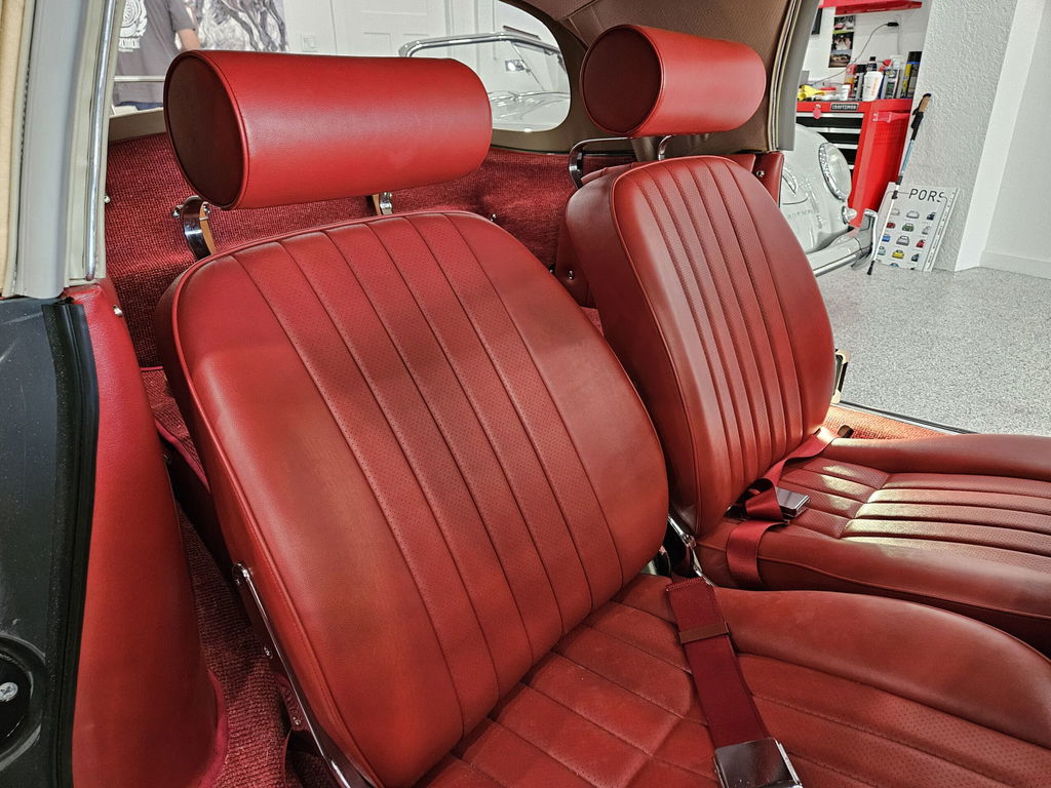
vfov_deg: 58.9
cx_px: 526
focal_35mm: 23
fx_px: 698
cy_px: 394
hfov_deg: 73.9
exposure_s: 1/60
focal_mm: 5.4
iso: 640
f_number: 1.8
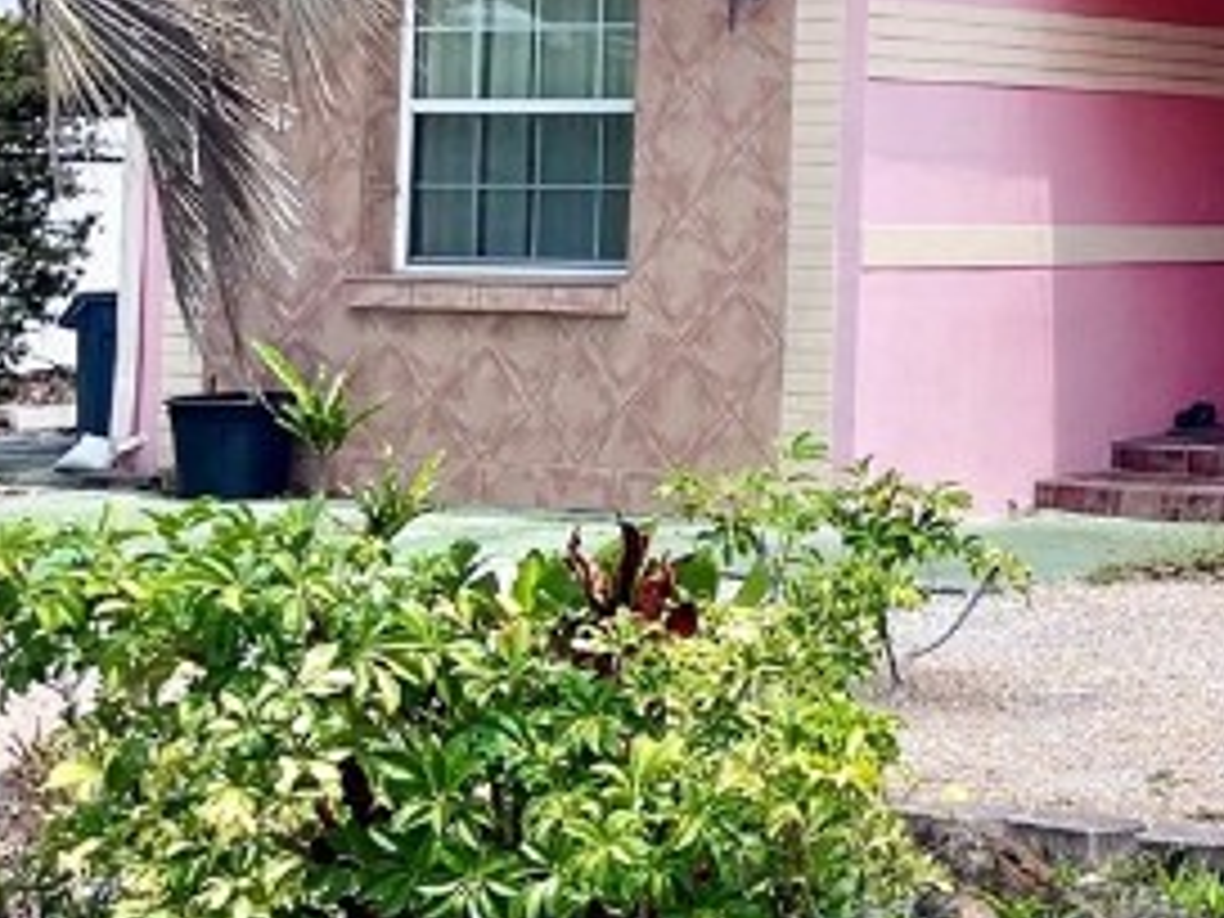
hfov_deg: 17.5
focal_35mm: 98
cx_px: 1948
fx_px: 3465
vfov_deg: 14.8
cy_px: -14
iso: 50
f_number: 1.6
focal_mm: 5.1
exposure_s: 1/4484
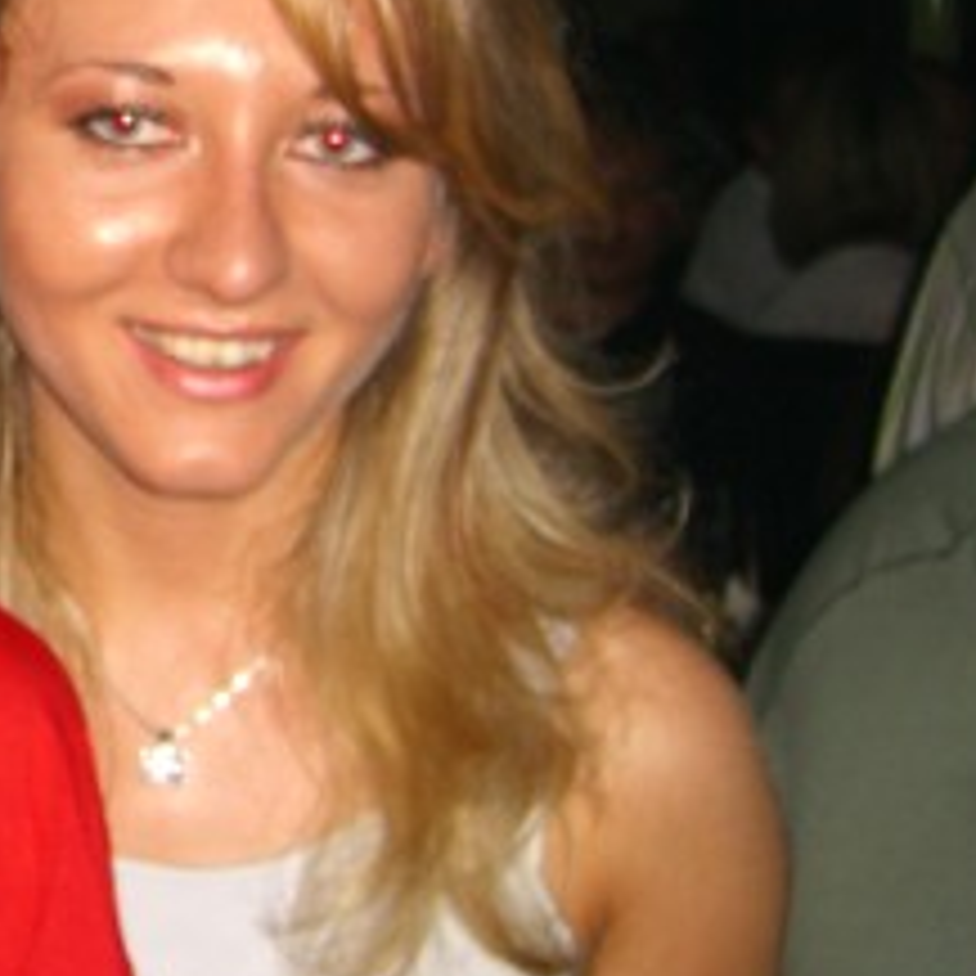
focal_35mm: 93
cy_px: 247
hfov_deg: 17.6
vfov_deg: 18.6
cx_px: -274
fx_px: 2967
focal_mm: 7.9
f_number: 2.8
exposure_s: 1/60
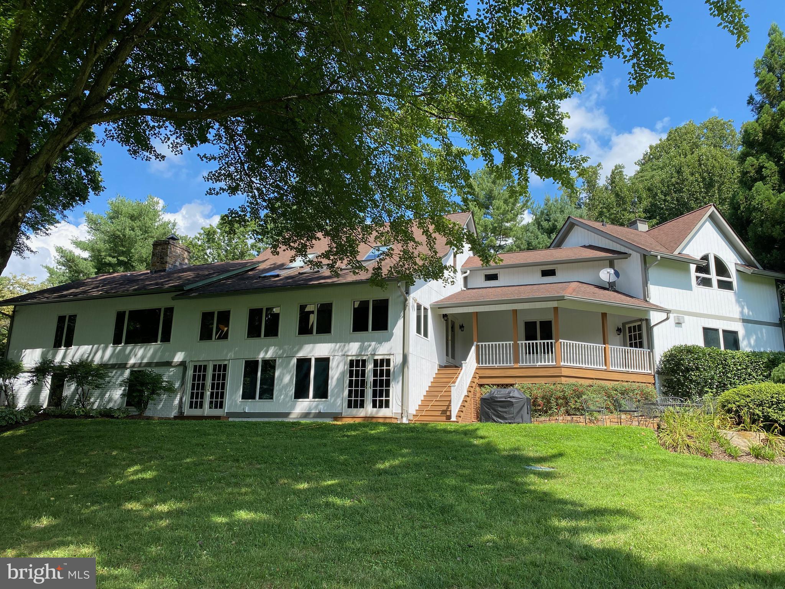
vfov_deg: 53.1
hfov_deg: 67.3
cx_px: 392
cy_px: 294
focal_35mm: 26
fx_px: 590
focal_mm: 4.25
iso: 32
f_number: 1.8
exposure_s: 1/1114
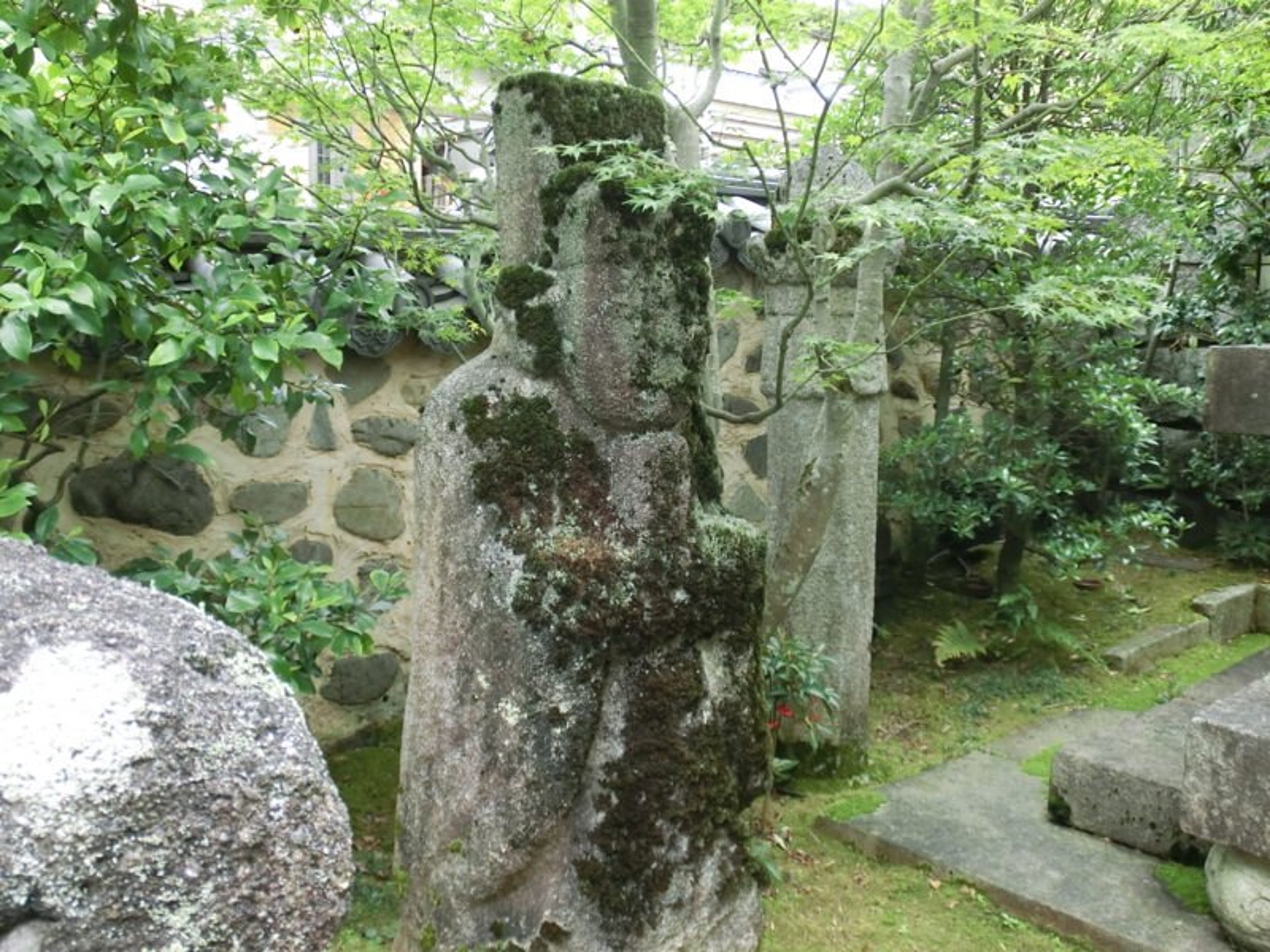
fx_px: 1284
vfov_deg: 40.7
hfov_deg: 52.6
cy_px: 476
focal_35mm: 35
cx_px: 635
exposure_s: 1/60
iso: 125
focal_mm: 6.1
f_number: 4
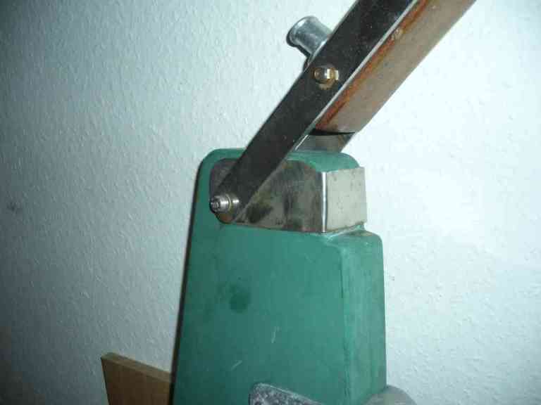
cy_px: 202
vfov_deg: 40.7
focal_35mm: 35
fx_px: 547
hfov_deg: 52.6
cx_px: 270
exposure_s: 1/60
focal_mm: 5.8
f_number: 2.6
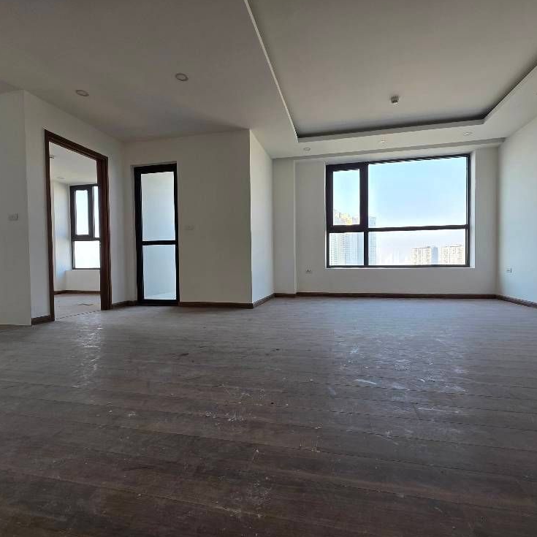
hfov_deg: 87.4
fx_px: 281
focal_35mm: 16
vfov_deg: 87.4
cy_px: 271
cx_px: 276
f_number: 1.9
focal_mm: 2.2
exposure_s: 1/101
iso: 20
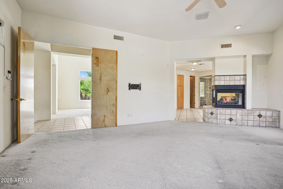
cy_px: 94
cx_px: 142
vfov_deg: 70.5
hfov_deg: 93.3
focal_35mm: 17
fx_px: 134
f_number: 10
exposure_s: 1/20
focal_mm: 17
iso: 320
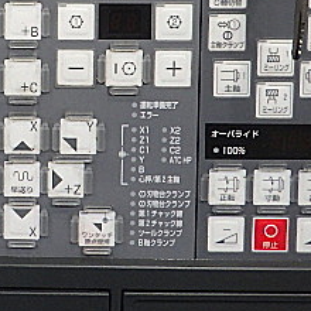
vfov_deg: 23.4
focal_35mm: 72
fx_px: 732
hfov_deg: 22.4
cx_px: -48
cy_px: 35
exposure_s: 1/45
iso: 500
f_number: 3.5
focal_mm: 5
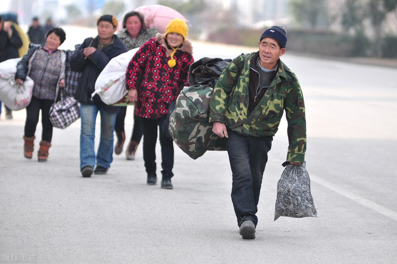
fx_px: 2561
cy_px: 132
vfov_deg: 5.9
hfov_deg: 8.9
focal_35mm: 232
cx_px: 198
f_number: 2.8
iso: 320
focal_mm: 155
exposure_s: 1/2000
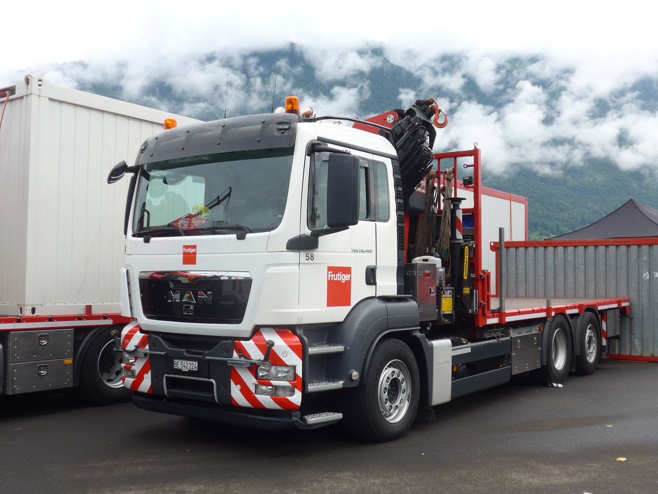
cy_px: 247
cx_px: 329
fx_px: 779
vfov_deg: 35.1
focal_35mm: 41
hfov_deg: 45.8
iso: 80
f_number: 2.8
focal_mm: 8.4
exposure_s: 1/400
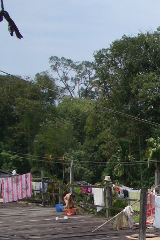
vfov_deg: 24.2
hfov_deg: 14.9
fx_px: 554
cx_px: 262
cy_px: 178
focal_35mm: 83
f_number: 4.3
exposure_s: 1/640
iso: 50
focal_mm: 5.8
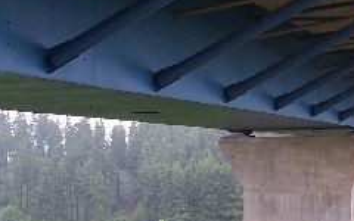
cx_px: 217
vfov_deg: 15.4
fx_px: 820
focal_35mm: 85
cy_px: 131
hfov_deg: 24.3
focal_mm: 5.6
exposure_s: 1/125
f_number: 2.7
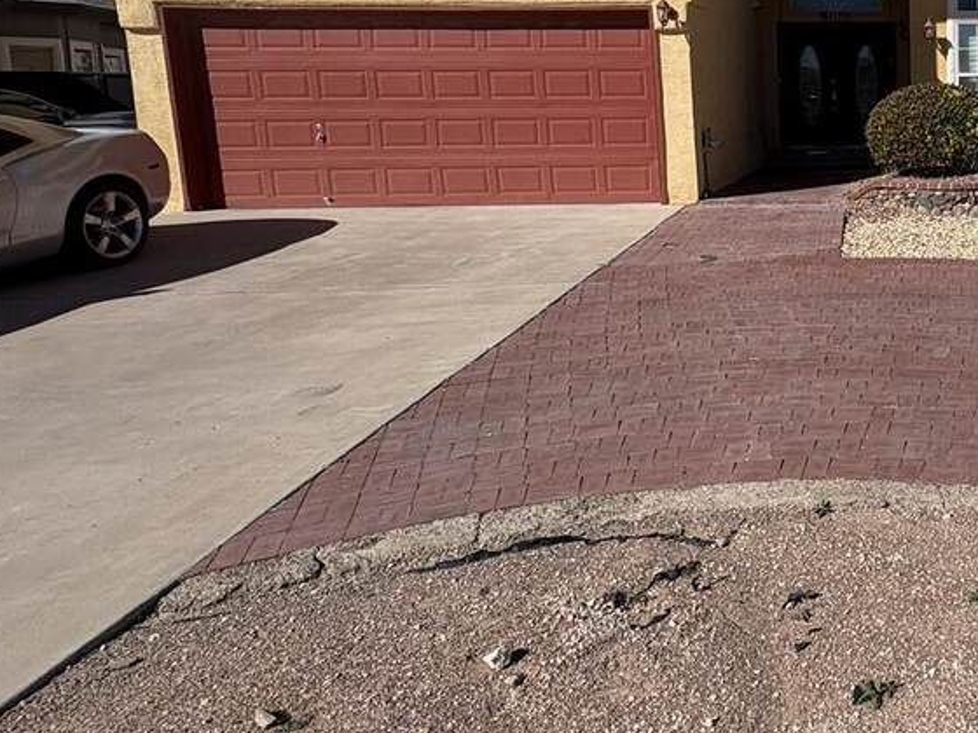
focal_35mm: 32
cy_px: 211
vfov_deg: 43.2
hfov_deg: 47.2
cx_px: 980
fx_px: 904
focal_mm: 2.22
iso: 50
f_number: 2.2
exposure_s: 1/3546
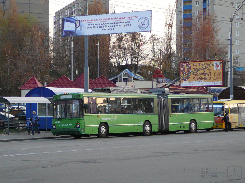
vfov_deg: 12.6
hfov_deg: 16.7
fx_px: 835
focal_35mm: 118
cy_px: 92
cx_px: 122
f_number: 3.9
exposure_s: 1/80
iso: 100
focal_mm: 17.6
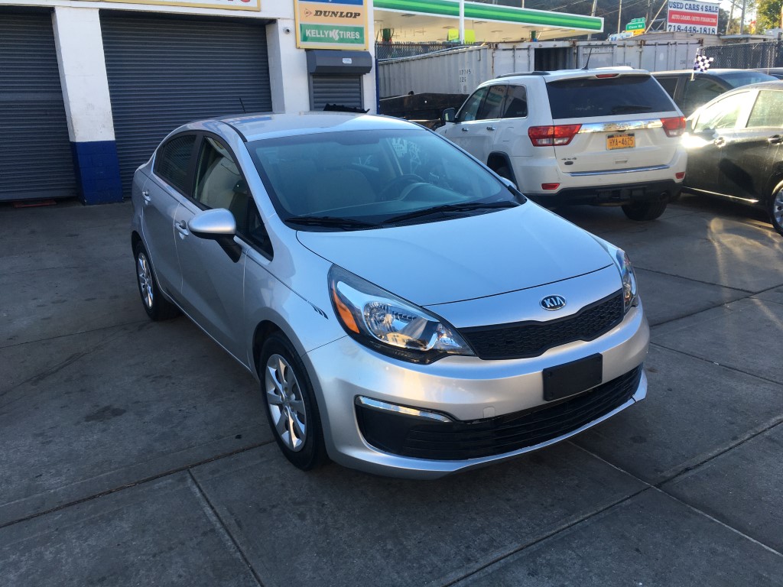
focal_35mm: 29
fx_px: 656
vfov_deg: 48.2
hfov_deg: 61.7
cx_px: 392
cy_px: 294
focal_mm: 4.15
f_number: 2.2
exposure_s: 1/255
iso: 25
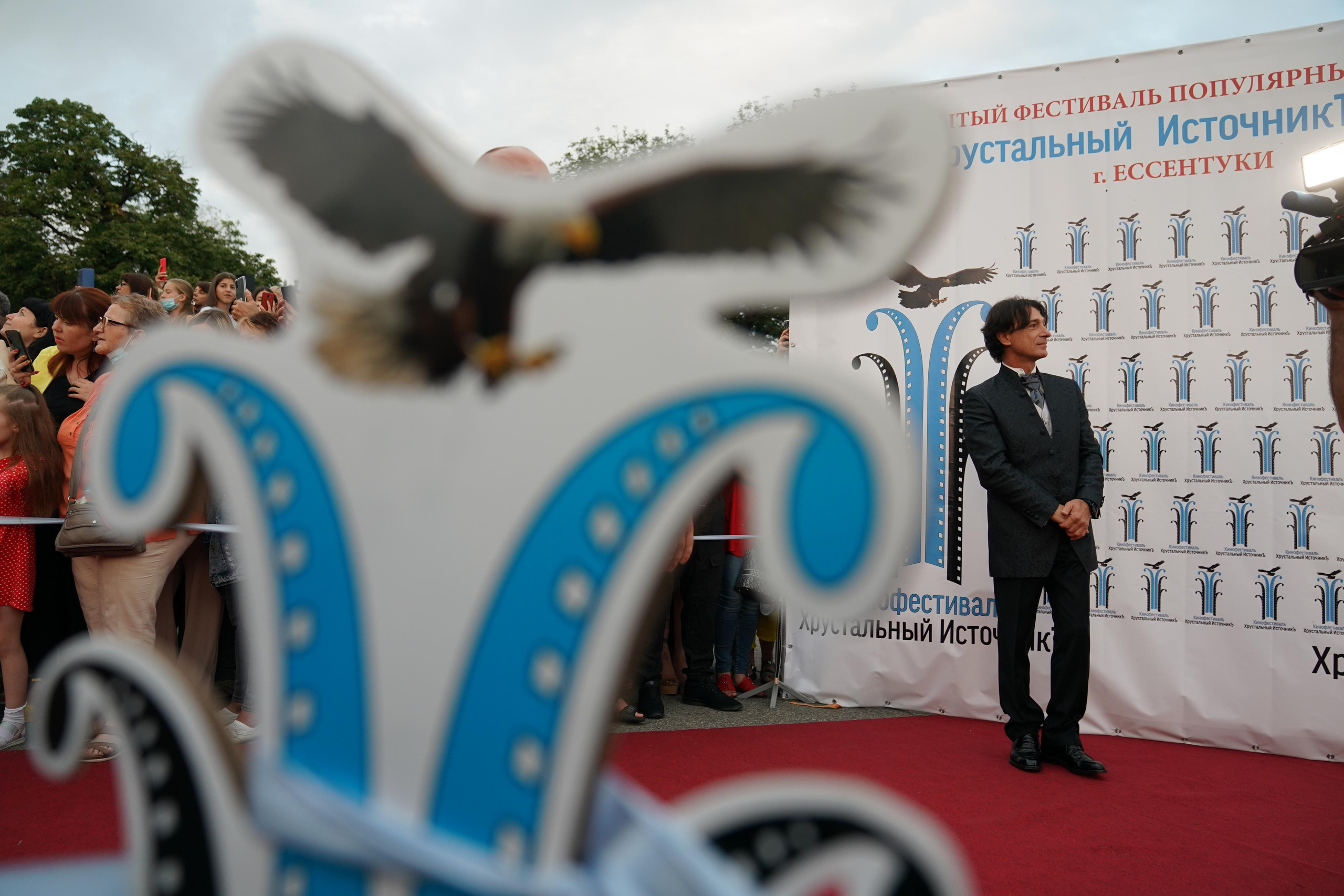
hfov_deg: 73.7
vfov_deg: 53.1
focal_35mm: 24
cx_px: 672
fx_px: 896
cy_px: 448
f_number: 2.8
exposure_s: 1/500
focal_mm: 24
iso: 640
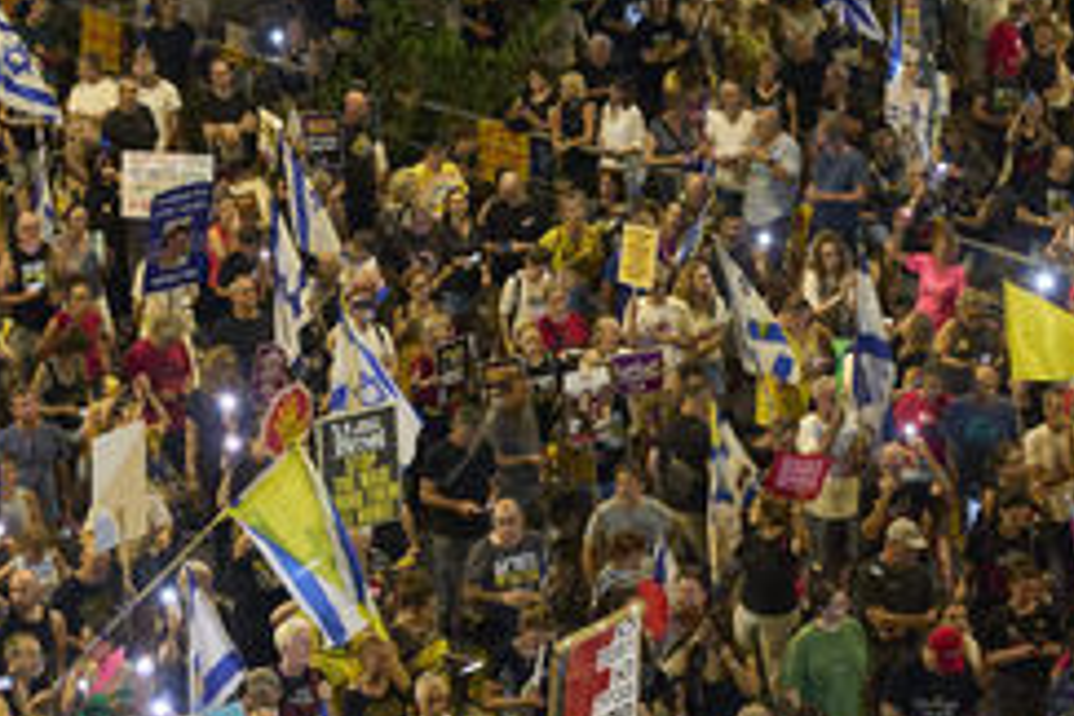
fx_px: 4206
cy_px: 422
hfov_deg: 14.5
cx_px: 371
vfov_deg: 9.7
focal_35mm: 141
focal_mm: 35
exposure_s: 1/320
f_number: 2
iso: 3200
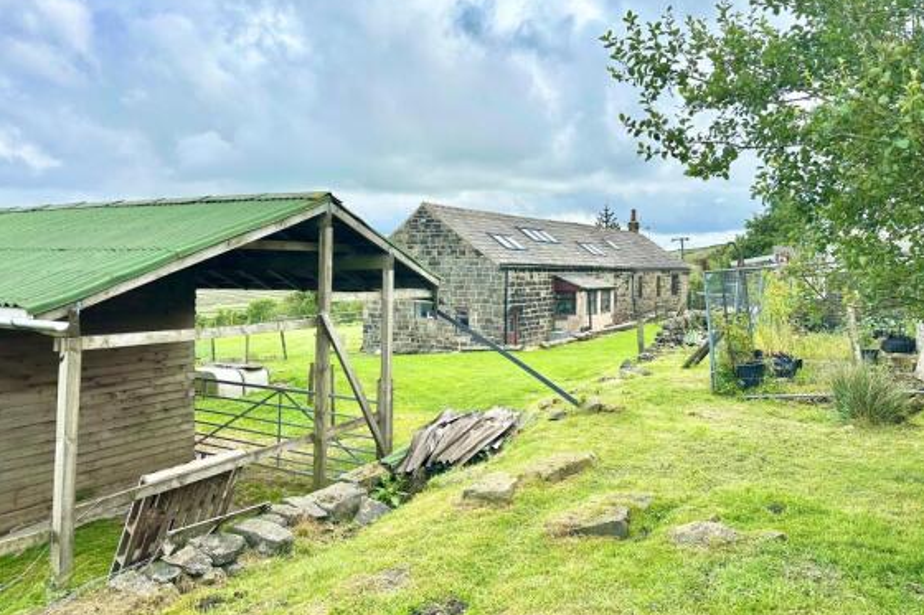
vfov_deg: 49.4
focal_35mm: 26
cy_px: 263
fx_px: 667
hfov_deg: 69.4
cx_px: 478
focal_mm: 6.86
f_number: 1.78
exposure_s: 1/3597
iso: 80
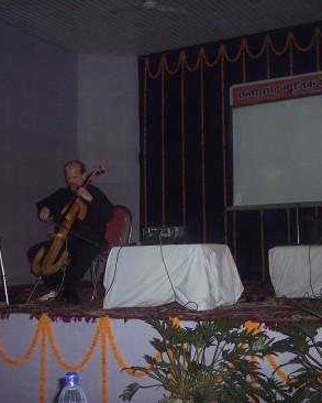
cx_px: 199
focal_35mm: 52
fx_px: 619
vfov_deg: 36.0
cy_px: 199
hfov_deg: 29.1
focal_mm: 8
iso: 140
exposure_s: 1/60
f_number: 2.8
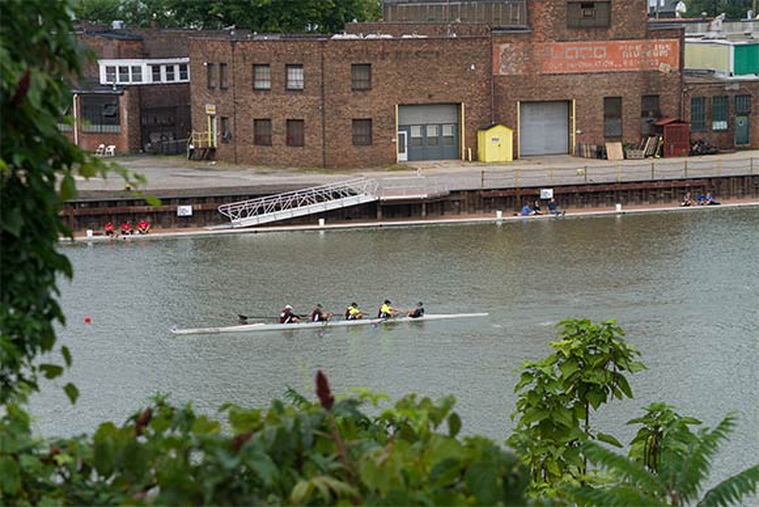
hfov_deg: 20.4
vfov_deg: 13.7
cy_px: 254
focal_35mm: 100
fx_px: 2109
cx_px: 380
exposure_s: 1/1500
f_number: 6.7
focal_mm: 100
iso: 800
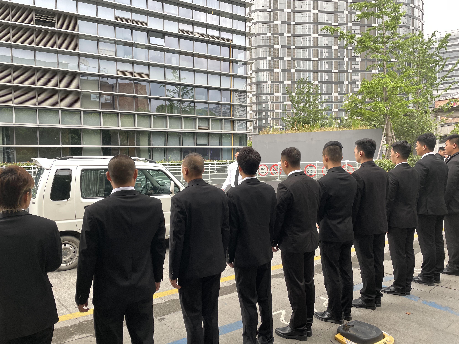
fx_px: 345
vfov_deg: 53.1
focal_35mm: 26
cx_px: 230
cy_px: 172
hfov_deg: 67.3
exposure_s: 1/121
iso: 40
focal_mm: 4.2
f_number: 1.6
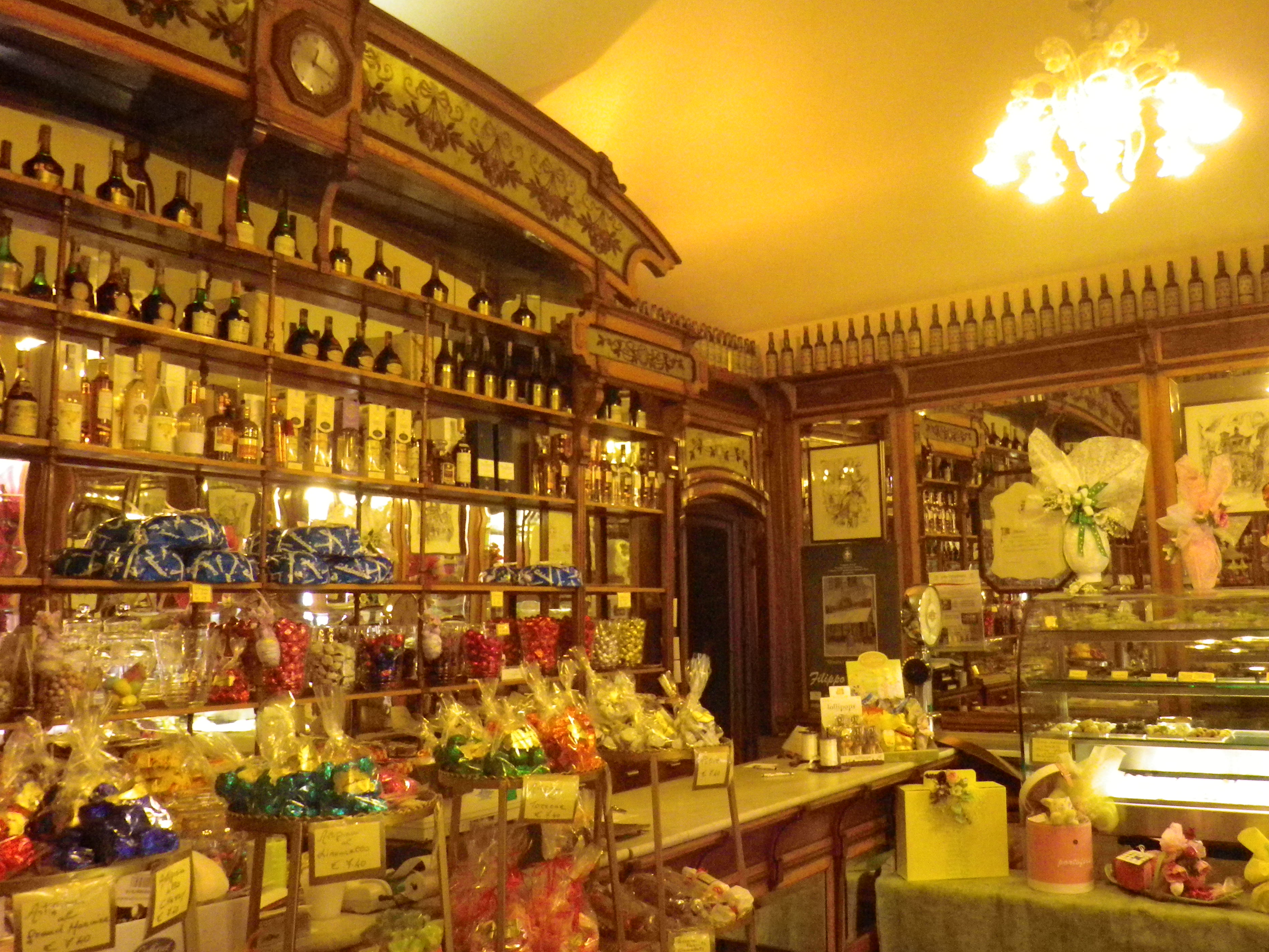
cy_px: 472
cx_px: 695
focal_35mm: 32
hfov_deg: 56.7
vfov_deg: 44.2
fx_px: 1173
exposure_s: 1/30
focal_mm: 5
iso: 800
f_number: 3.2
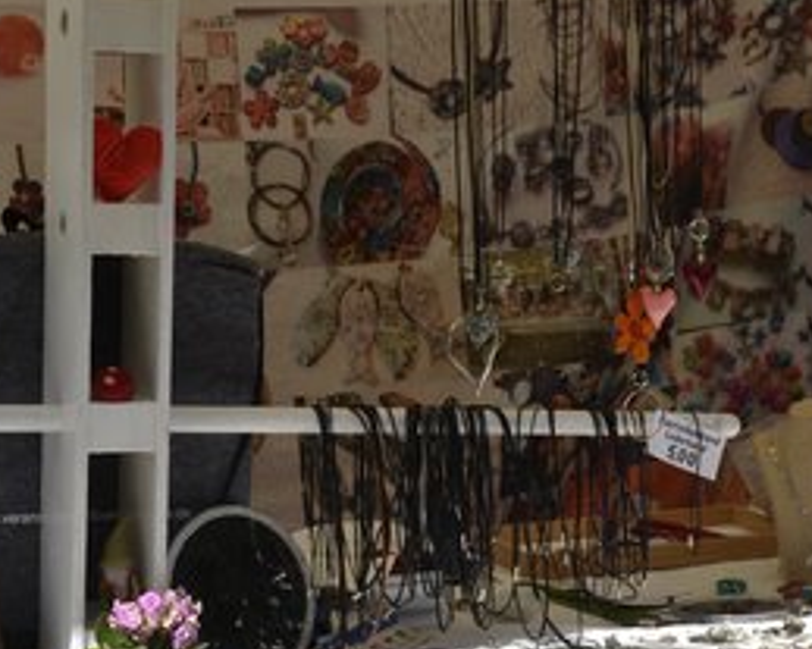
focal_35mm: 95
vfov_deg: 16.2
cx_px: 420
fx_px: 2282
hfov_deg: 20.2
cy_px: 397
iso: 100
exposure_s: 1/320
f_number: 9
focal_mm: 38
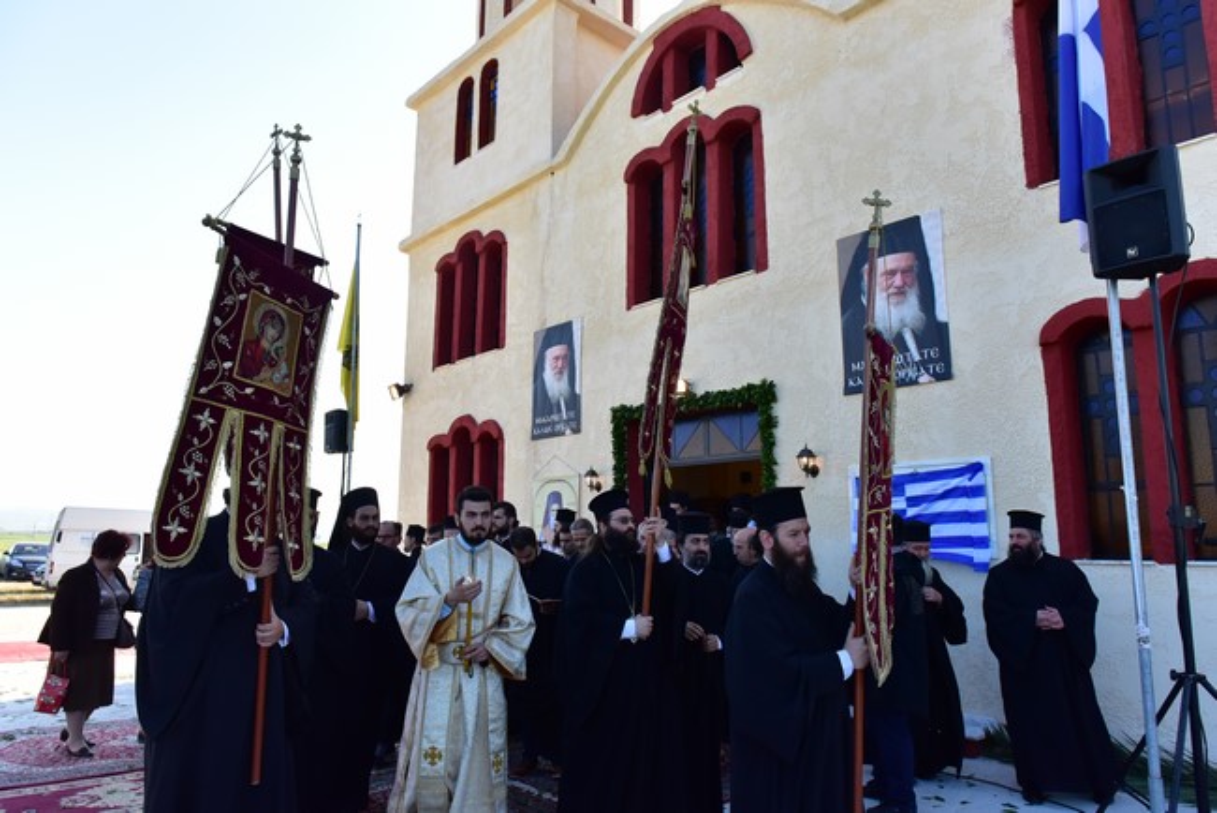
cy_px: 406
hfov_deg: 73.7
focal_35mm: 24
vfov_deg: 53.2
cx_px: 608
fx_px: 812
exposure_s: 1/2500
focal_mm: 24
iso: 2000
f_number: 6.3
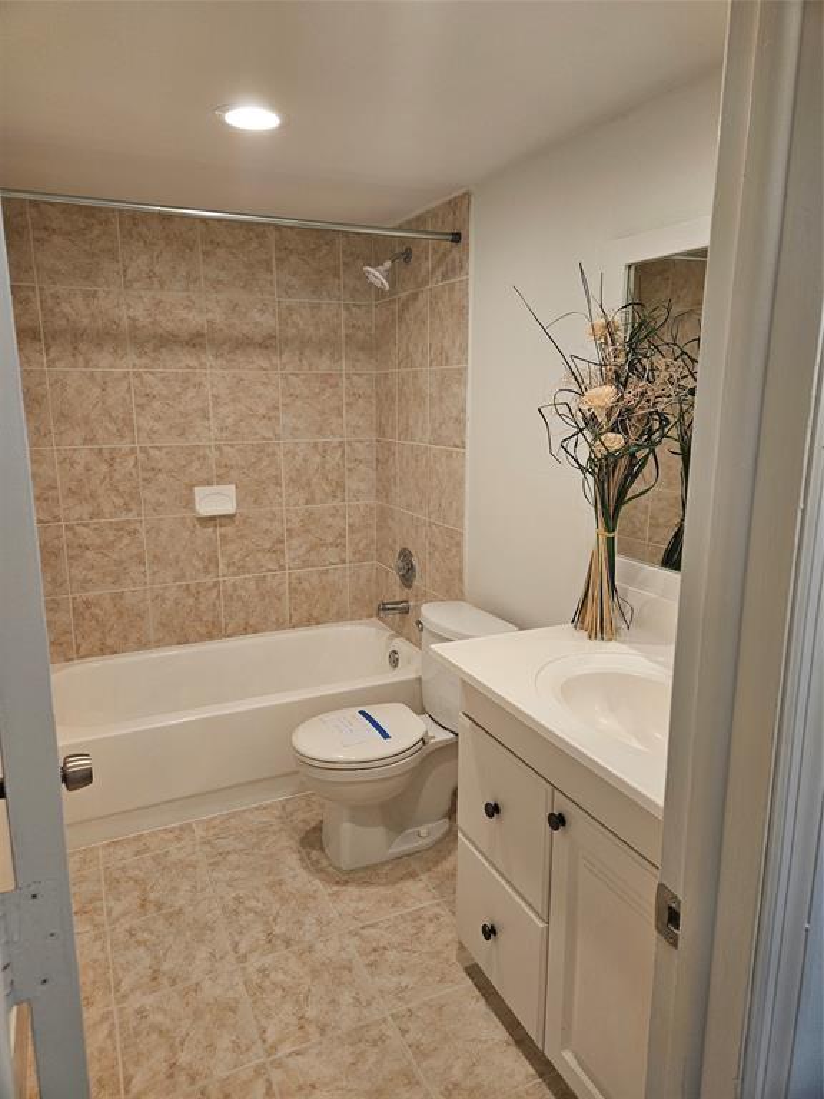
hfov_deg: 58.9
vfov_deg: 73.9
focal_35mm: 23
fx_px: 730
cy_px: 550
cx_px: 412
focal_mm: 5.4
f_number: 1.8
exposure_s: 1/120
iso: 125
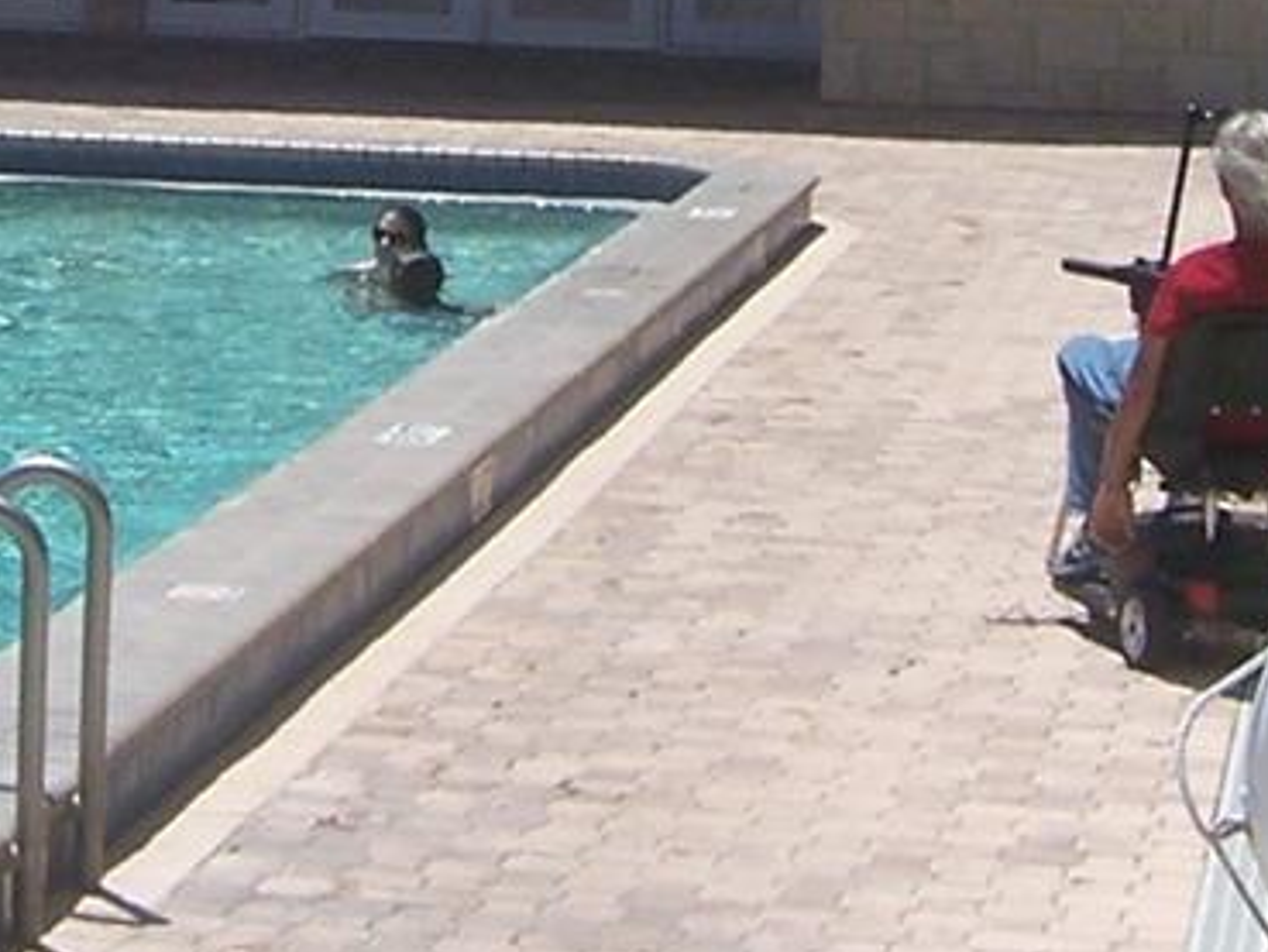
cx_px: 162
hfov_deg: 12.6
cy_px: -375
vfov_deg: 9.3
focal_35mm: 156
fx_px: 5716
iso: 80
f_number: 4.5
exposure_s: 1/1000
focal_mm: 6.2
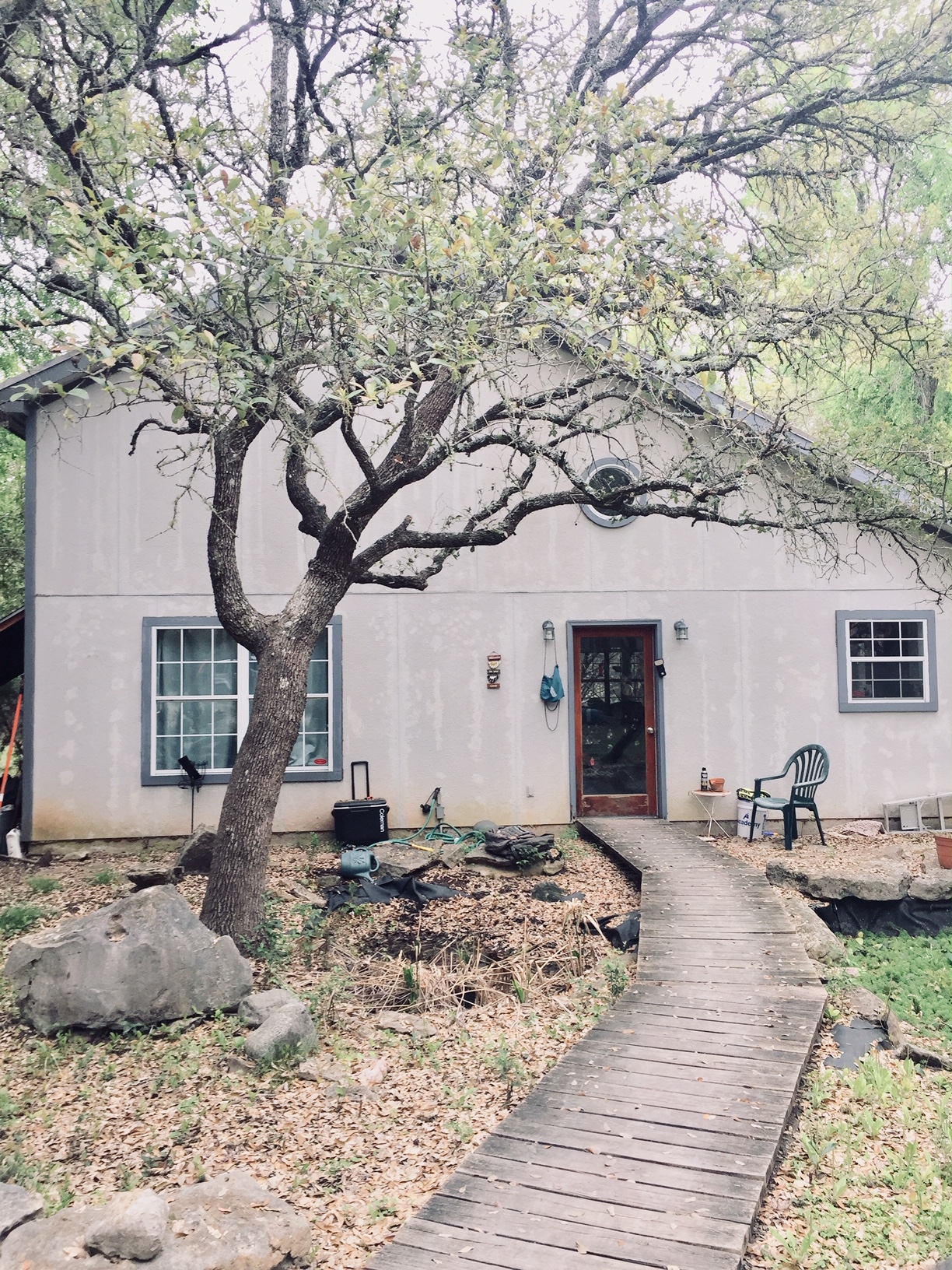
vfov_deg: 61.7
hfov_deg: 48.2
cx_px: 476
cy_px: 635
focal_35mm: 29
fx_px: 1063
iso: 40
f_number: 2.2
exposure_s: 1/60
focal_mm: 4.15
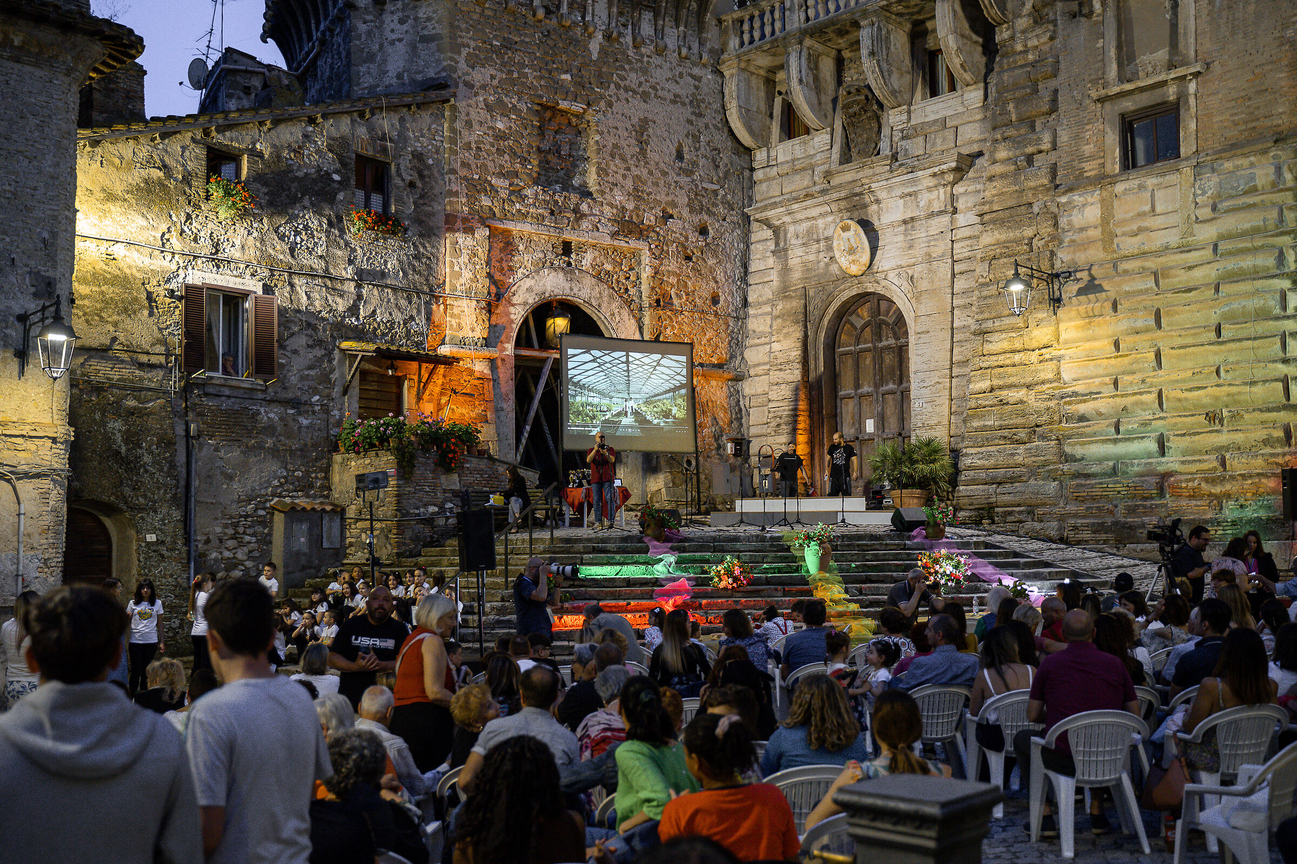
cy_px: 432
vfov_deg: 37.9
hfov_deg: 54.4
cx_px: 648
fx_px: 1261
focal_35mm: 35
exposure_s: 1/60
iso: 1250
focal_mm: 35
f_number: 2.8
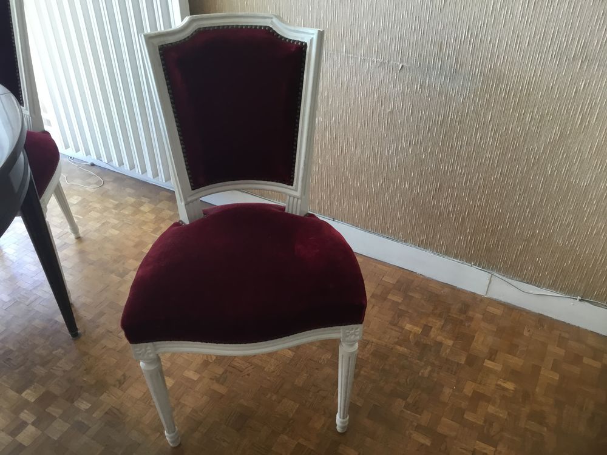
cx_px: 304
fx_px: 544
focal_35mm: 31
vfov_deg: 45.4
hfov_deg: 58.4
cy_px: 228
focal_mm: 3.3
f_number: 2.4
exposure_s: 1/33
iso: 80
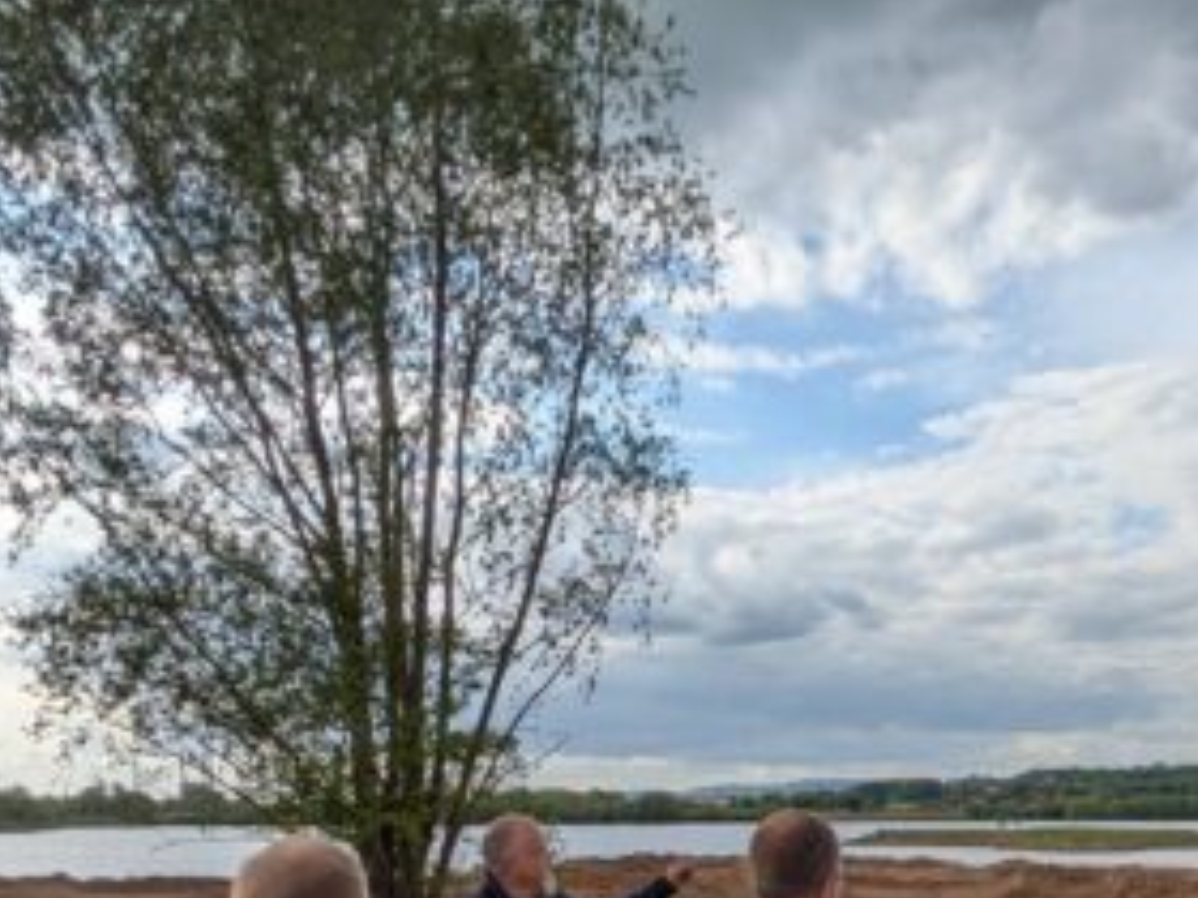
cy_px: 1082
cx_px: 727
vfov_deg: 33.1
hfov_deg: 52.2
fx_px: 1211
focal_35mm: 35
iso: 66
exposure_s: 1/2049
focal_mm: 1.83
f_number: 2.2
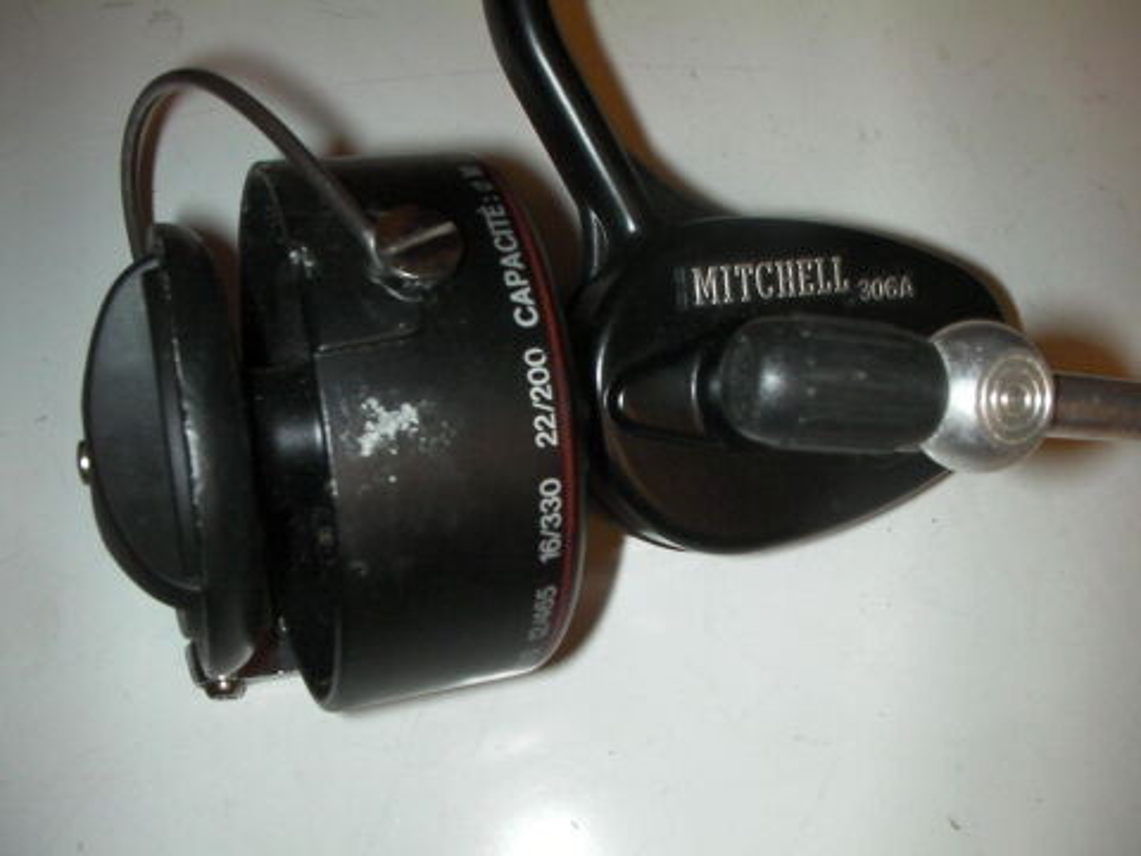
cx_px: 570
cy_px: 428
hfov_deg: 49.0
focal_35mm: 38
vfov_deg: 37.7
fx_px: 1253
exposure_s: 1/30
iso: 200
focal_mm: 6.3
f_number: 5.6
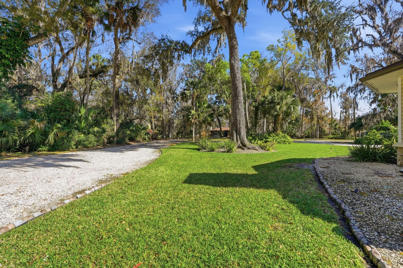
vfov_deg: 73.7
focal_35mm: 16
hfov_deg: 96.7
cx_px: 202
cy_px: 134
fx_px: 179
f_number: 8
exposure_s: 1/3200
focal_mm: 16
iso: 160
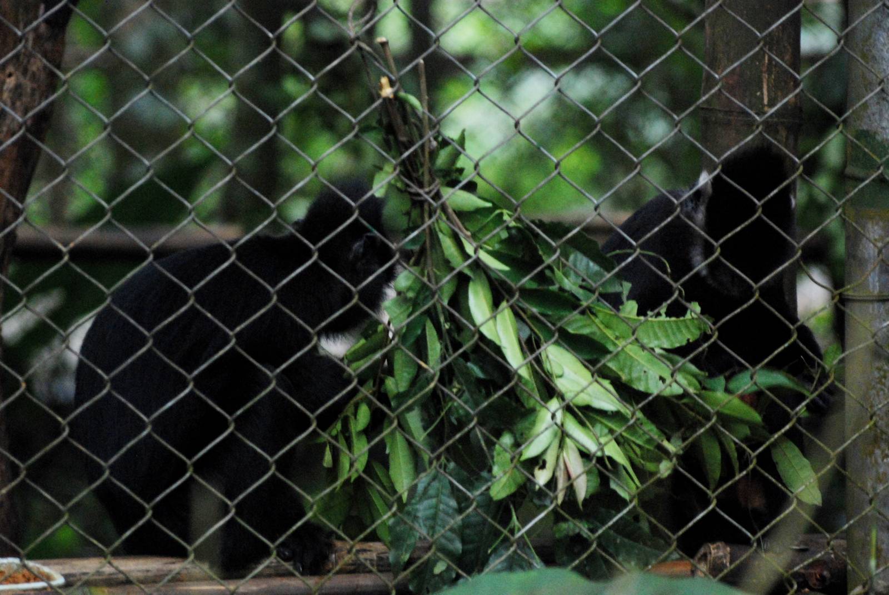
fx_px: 6304
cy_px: 298
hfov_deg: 8.1
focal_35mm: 255
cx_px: 444
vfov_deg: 5.4
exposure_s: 1/160
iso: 1600
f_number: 4.5
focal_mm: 170
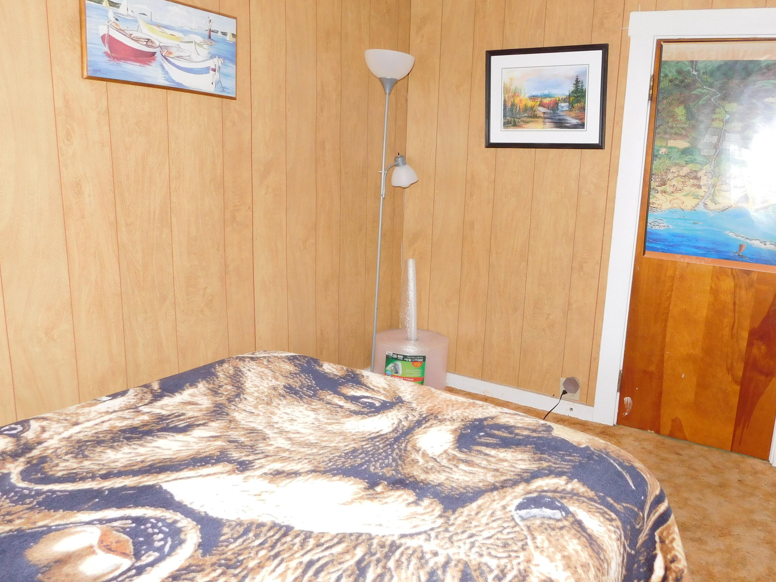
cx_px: 474
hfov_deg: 61.0
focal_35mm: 29
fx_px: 650
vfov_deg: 48.2
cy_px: 280
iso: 200
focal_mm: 4
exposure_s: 1/30
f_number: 3
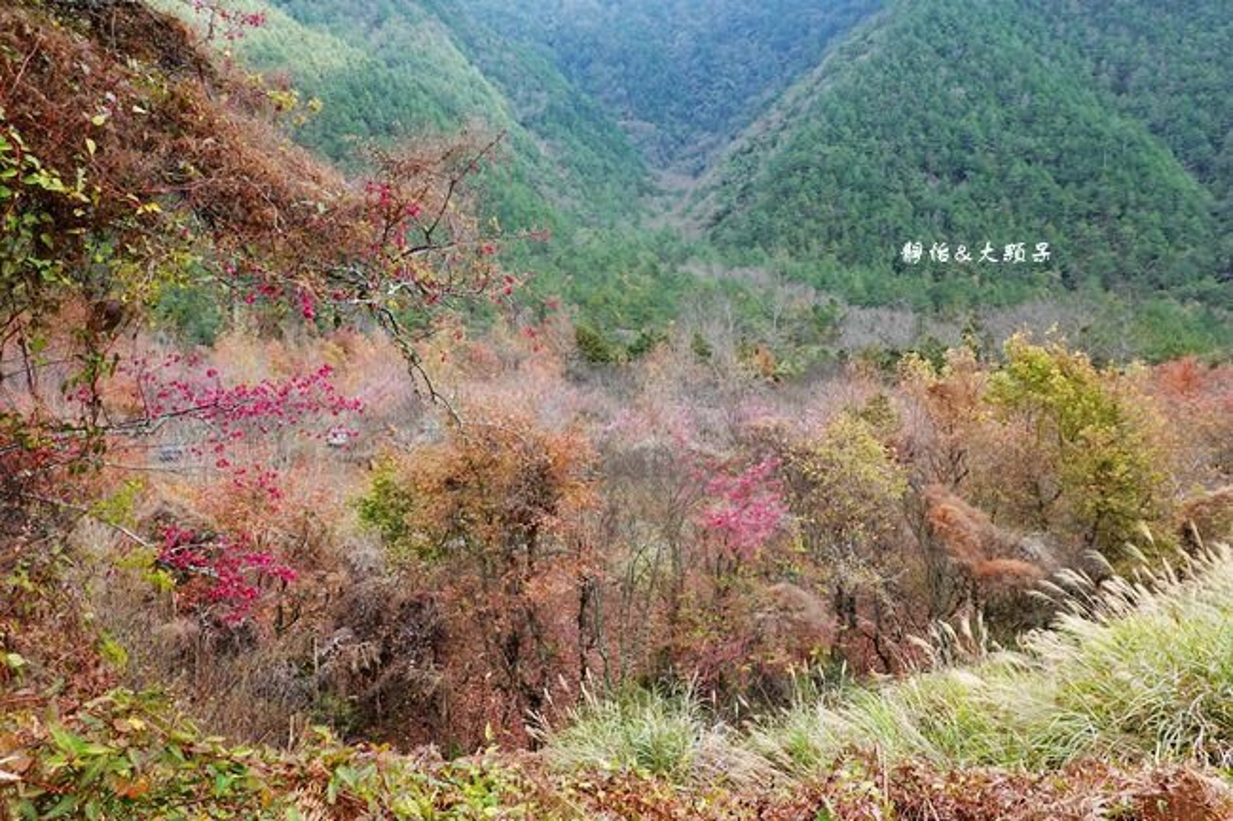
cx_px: 616
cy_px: 410
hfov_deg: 73.8
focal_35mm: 24
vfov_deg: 53.1
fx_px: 822
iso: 125
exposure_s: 1/200
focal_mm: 9
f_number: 3.5
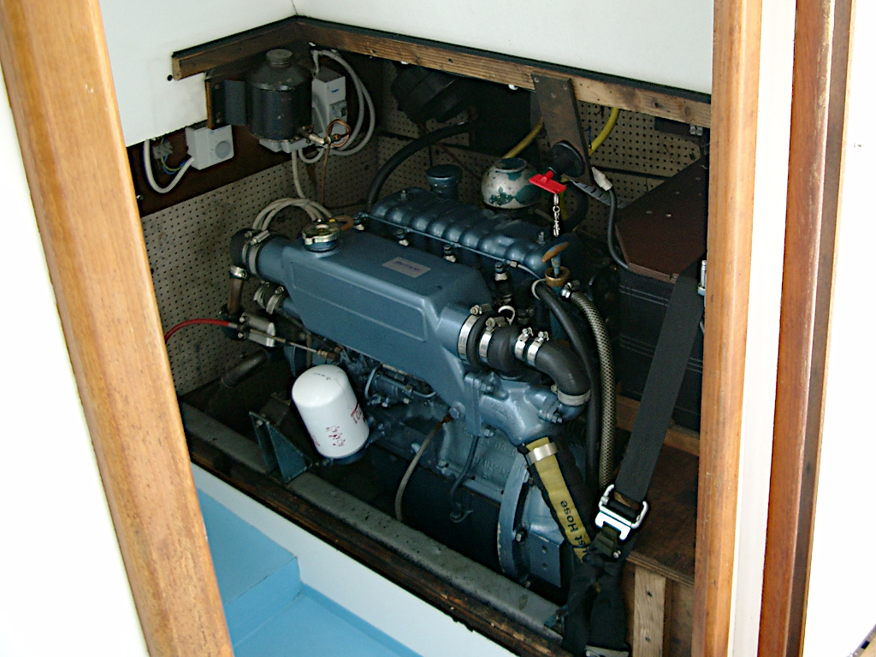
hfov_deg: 50.1
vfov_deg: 38.7
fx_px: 936
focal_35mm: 37
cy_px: 328
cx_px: 438
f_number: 2.6
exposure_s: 1/100
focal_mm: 7.6
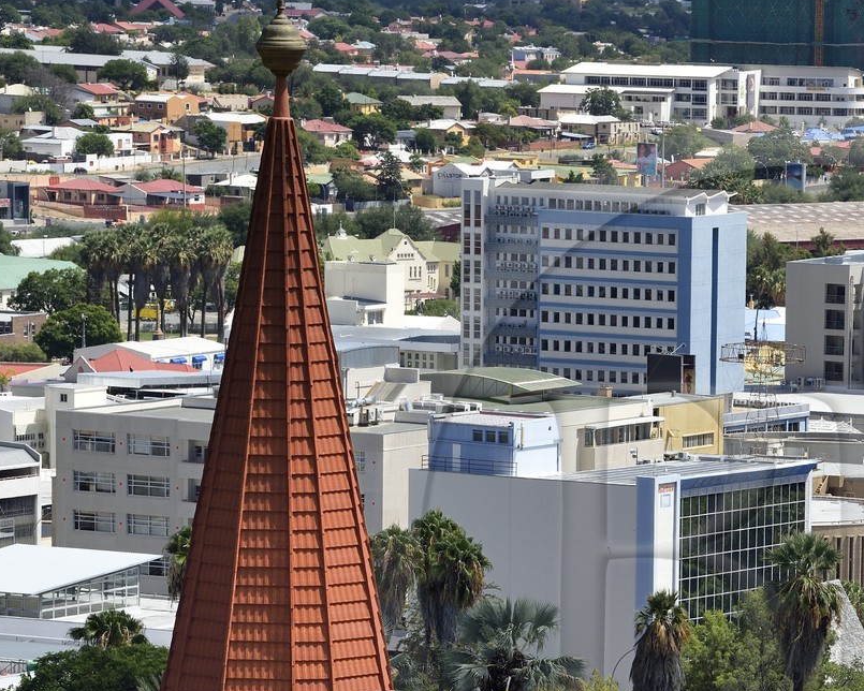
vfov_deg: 5.9
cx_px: 814
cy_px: 561
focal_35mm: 261
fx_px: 6674
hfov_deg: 7.4
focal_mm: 140
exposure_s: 1/320
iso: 200
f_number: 11
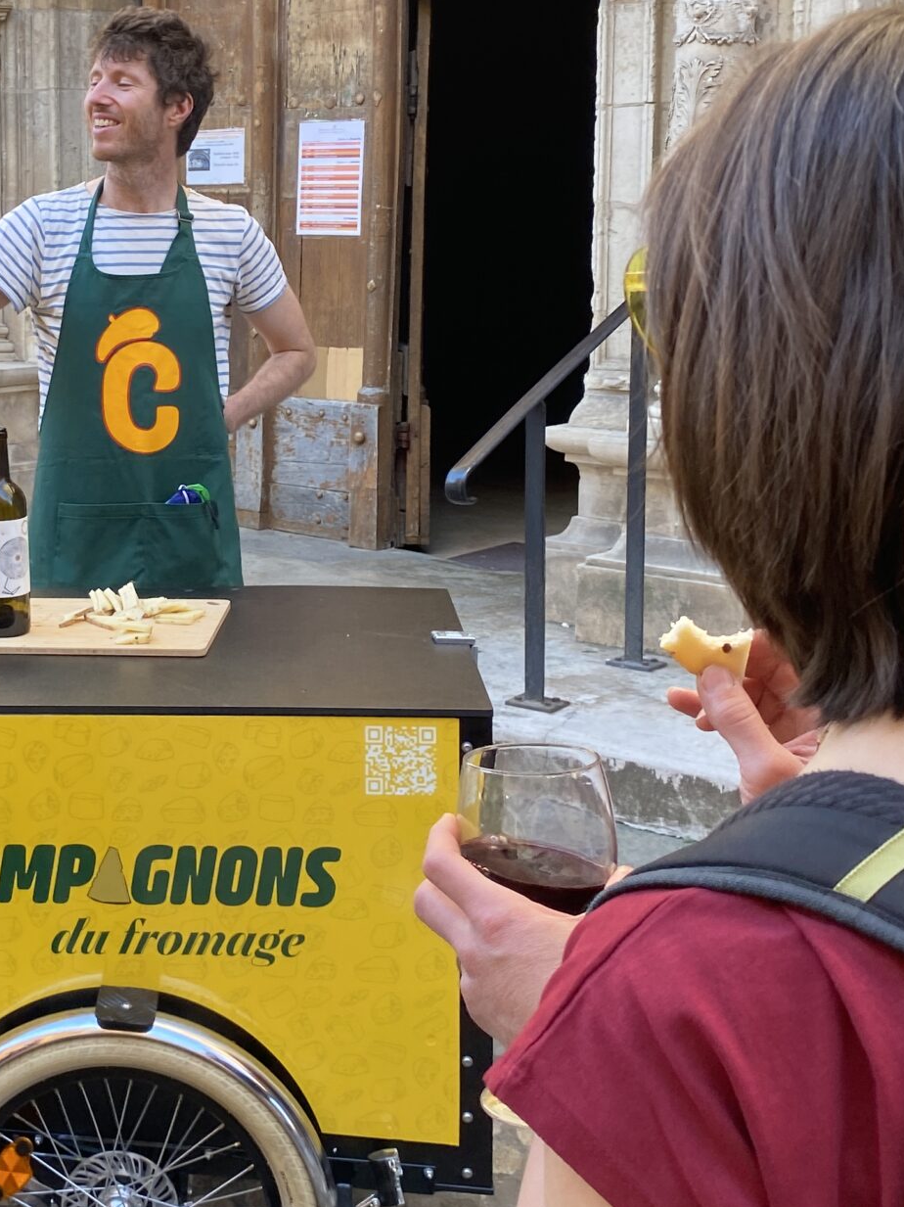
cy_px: 390
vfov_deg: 35.2
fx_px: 1881
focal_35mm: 54
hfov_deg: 26.2
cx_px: 101
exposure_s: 1/132
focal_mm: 4.25
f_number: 1.8
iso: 32
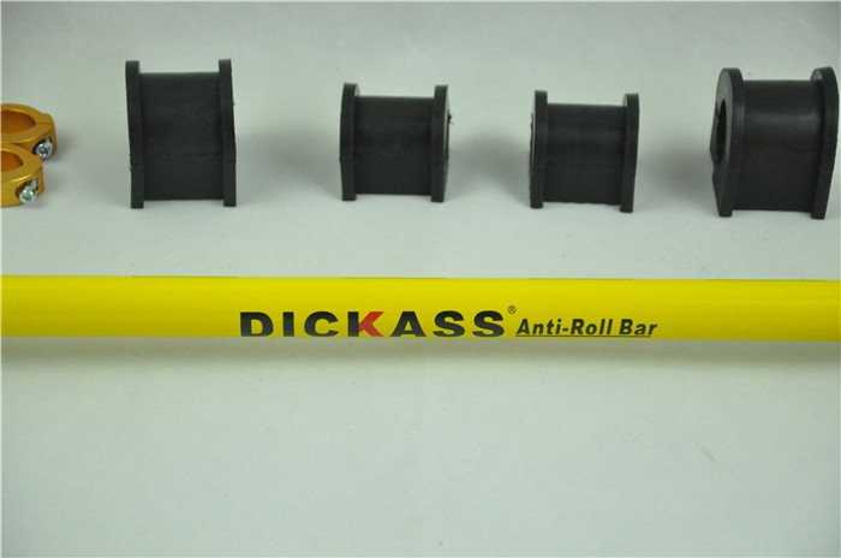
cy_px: 279
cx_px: 420
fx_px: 3218
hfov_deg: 14.9
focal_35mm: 138
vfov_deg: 9.9
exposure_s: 1/640
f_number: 5.6
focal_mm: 92
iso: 3200
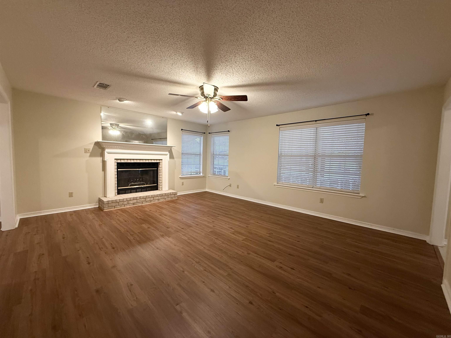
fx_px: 182
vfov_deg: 85.7
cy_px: 169
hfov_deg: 102.1
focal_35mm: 14
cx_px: 226
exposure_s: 1/60
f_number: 2.2
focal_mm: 2.22
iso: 200
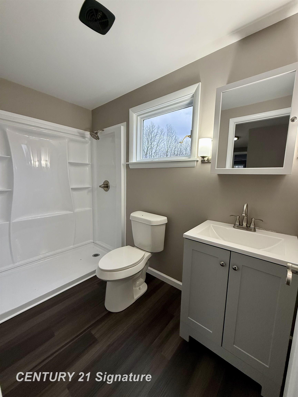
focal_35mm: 14
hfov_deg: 85.7
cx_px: 149
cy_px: 198
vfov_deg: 102.1
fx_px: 161
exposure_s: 1/120
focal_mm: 2.22
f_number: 2.2
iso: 160
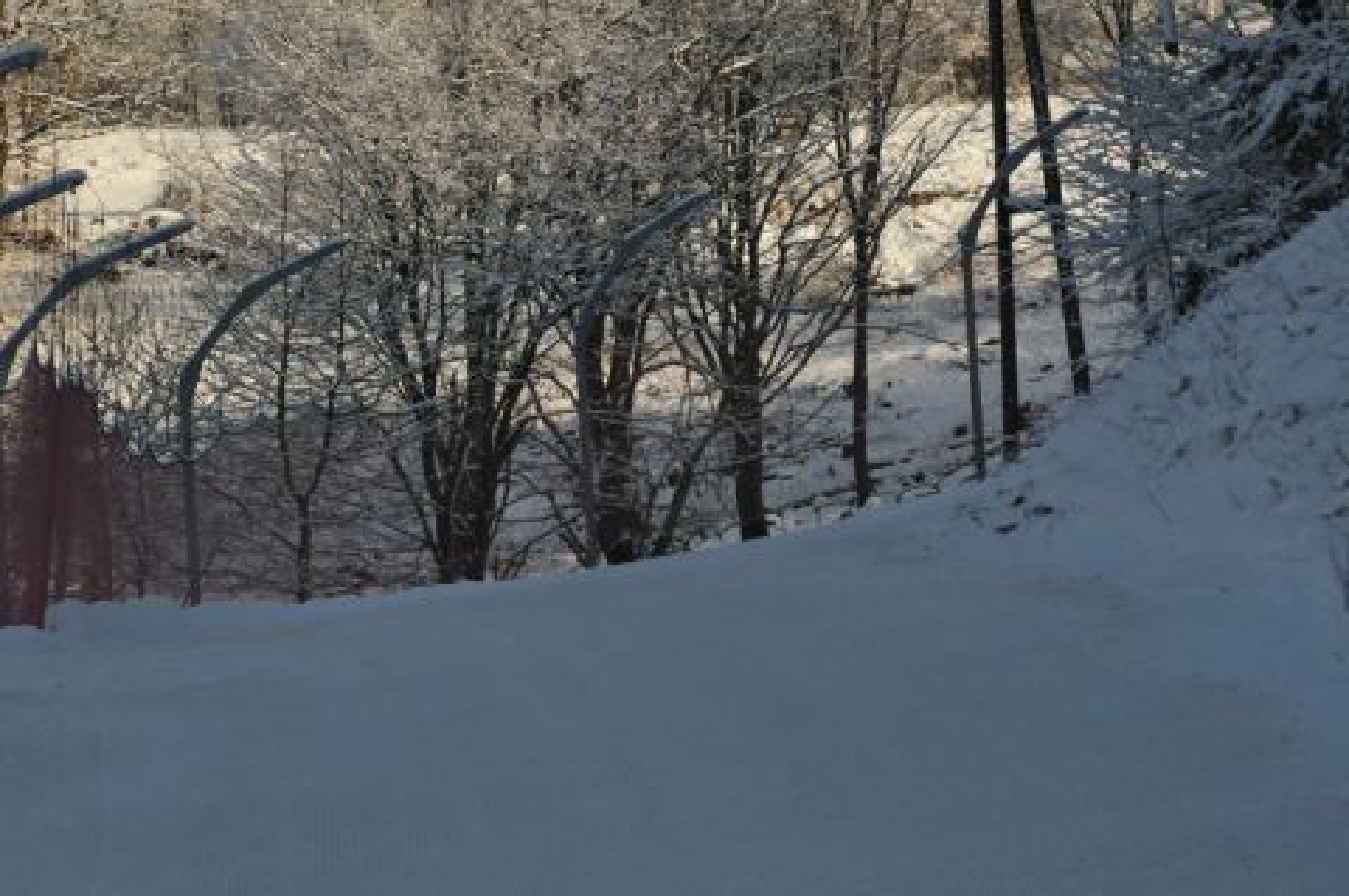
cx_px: 674
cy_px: 448
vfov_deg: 6.8
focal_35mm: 202
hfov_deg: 10.2
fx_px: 7580
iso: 1000
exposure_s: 1/2000
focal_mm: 135
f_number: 9
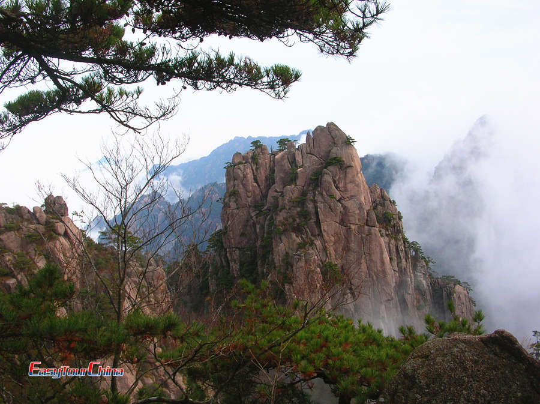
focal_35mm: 35
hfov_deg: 52.7
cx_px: 270
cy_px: 202
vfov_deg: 40.6
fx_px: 545
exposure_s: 1/170
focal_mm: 5.8
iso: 50
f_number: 5.6
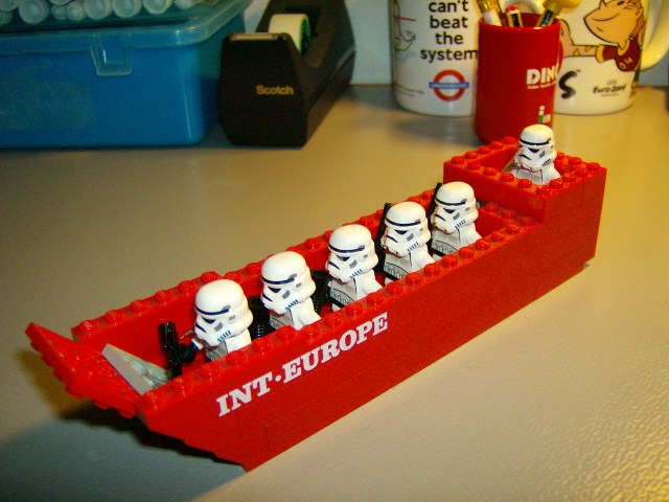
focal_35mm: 36
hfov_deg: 51.4
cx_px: 334
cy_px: 251
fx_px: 696
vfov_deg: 39.7
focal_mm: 6
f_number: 2.8
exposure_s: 1/60
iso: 200
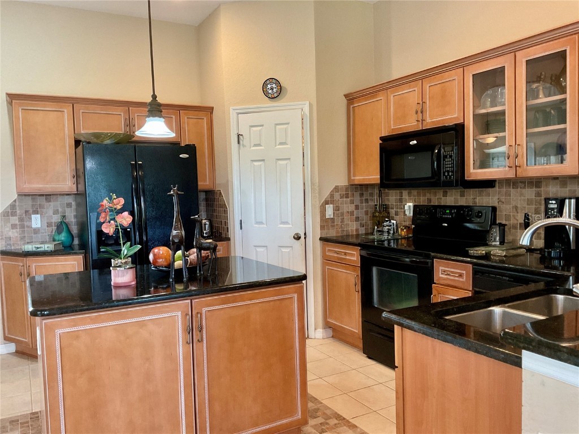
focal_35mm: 29
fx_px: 485
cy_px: 217
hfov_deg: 61.7
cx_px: 290
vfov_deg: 48.2
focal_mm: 3
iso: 160
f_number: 1.8
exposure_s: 1/50
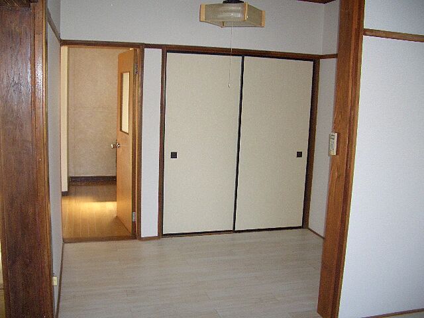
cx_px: 212
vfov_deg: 40.7
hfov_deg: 52.6
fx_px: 429
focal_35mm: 35
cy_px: 159
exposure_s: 1/60
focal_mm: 5.8
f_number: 2.6
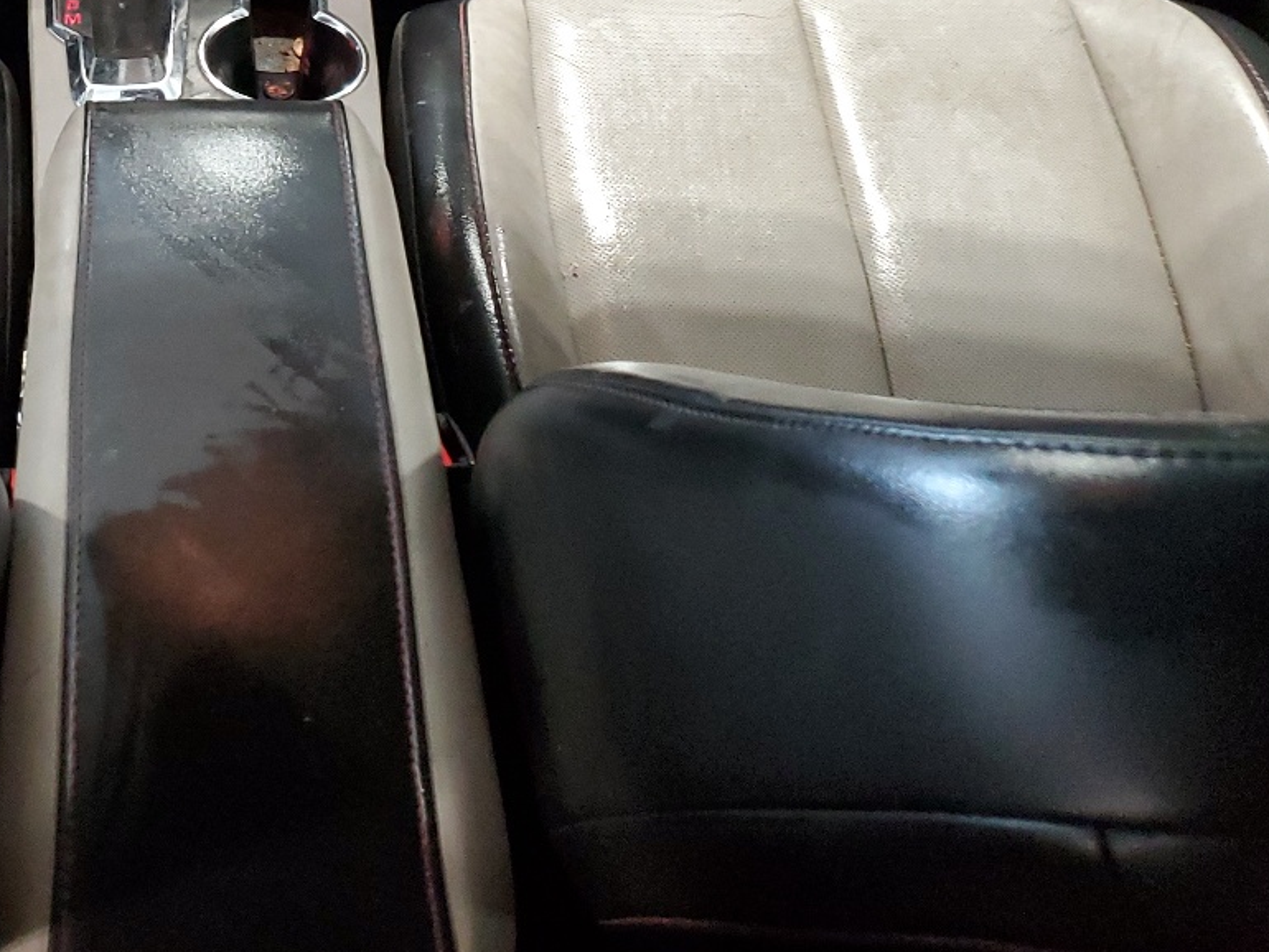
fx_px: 1980
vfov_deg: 25.6
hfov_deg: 33.5
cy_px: -10
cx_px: 105
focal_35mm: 54
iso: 306
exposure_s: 1/30
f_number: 1.5
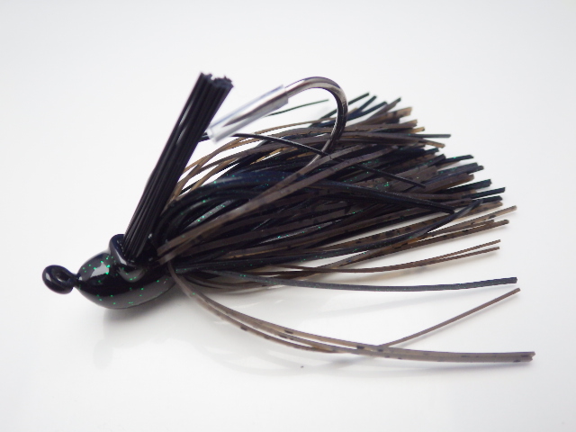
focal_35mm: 31
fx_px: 516
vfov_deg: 45.4
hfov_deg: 58.4
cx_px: 288
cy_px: 216
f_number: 3.1
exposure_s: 1/45
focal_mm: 5.5
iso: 400
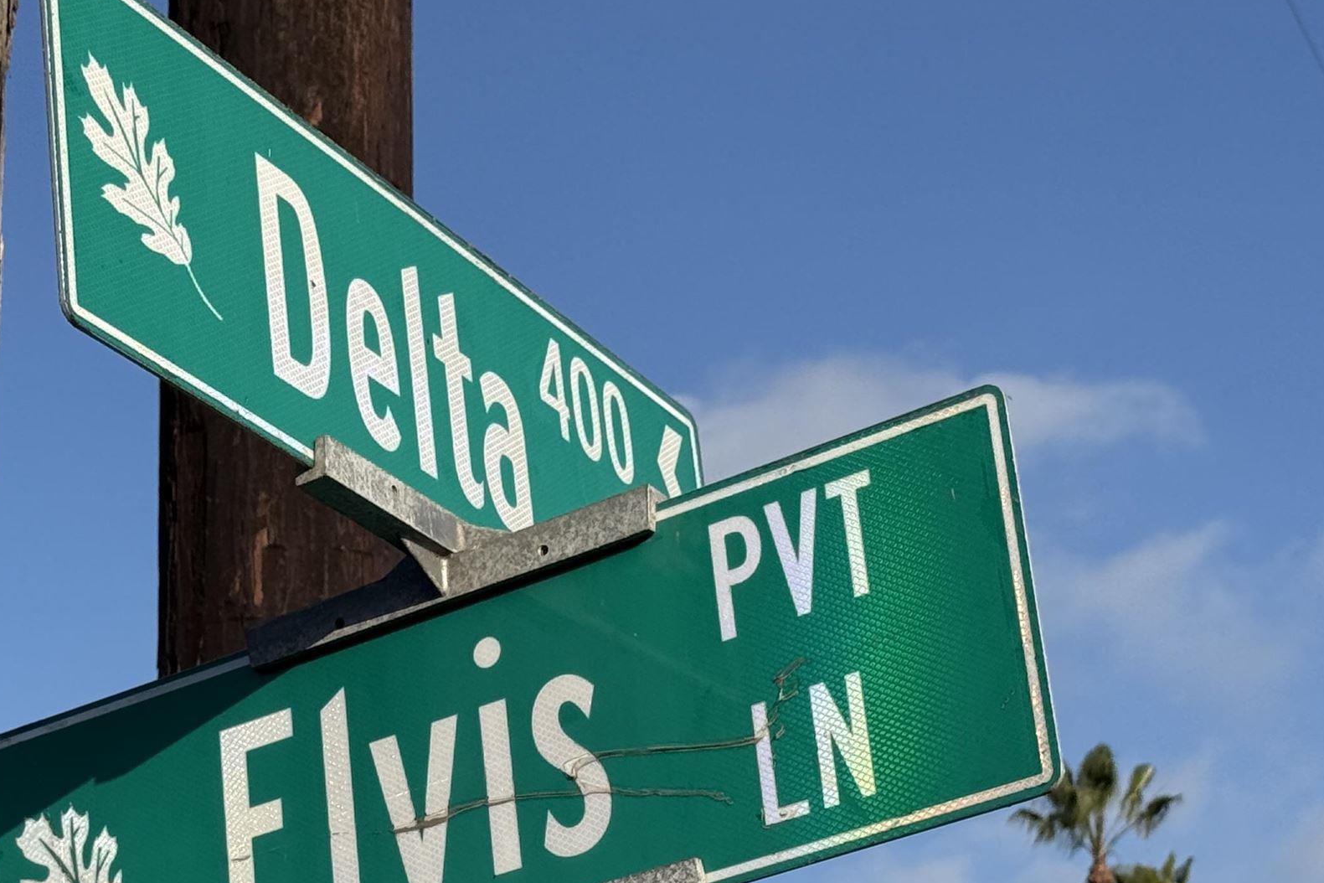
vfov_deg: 13.9
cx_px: 432
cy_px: 848
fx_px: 3567
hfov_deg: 20.9
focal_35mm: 97
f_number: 1.78
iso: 64
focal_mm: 6.76
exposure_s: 1/6024
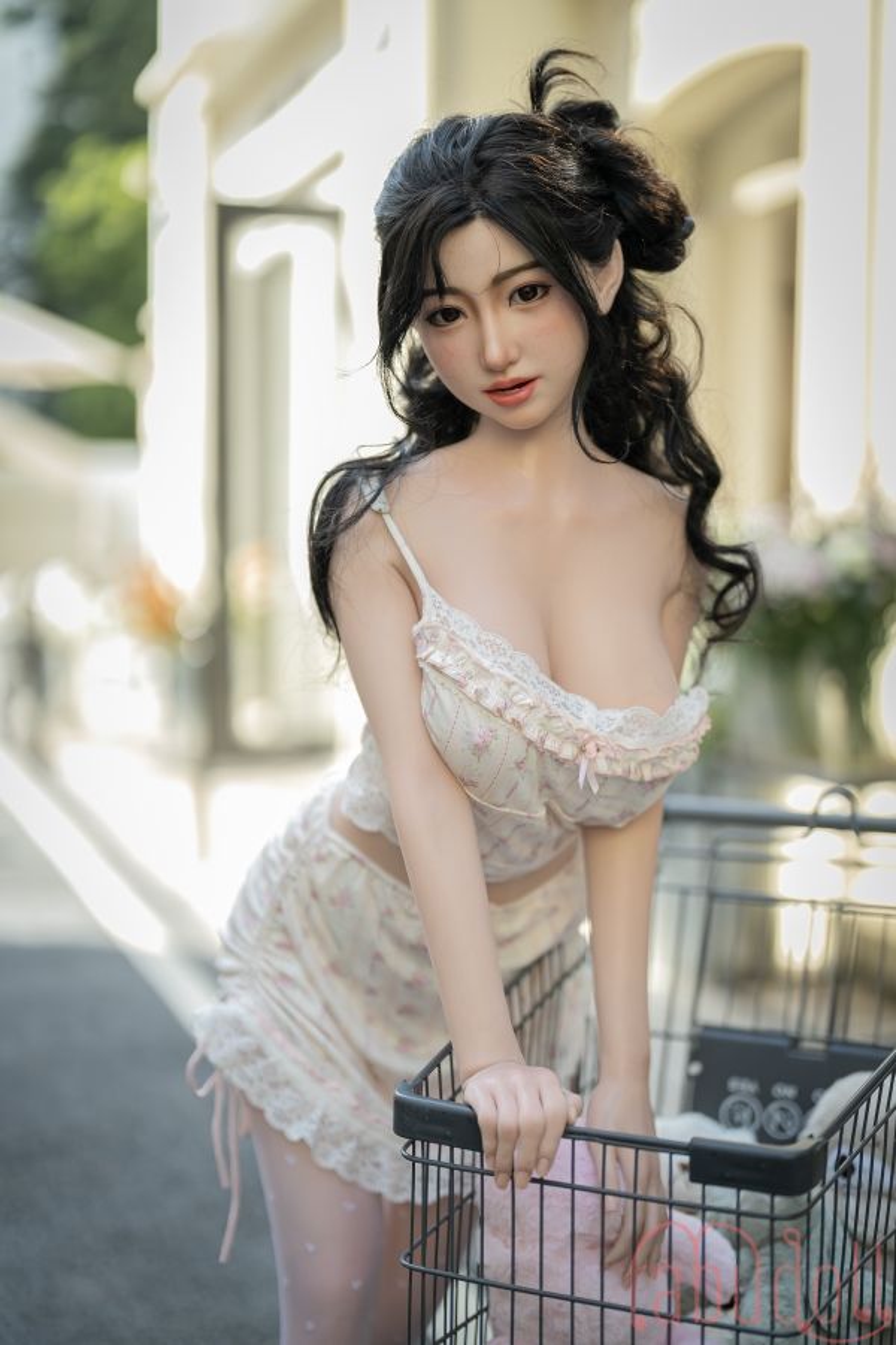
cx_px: 448
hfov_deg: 27.0
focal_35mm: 50
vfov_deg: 39.6
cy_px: 672
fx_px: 1867
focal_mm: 50
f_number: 1.2
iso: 160
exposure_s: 1/1600
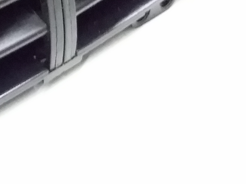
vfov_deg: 12.7
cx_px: -69
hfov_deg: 16.4
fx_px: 810
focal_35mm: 114
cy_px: -42
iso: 800
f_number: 2.4
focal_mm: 3.4
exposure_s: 1/15
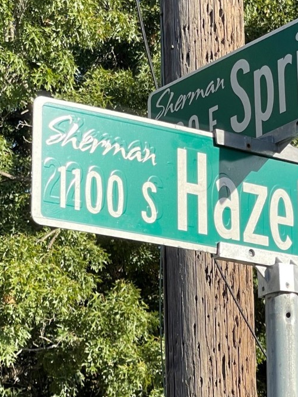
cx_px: 186
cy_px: 153
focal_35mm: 147
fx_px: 1687
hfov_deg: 10.1
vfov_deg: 13.4
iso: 20
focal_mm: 7.5
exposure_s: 1/369
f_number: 2.2
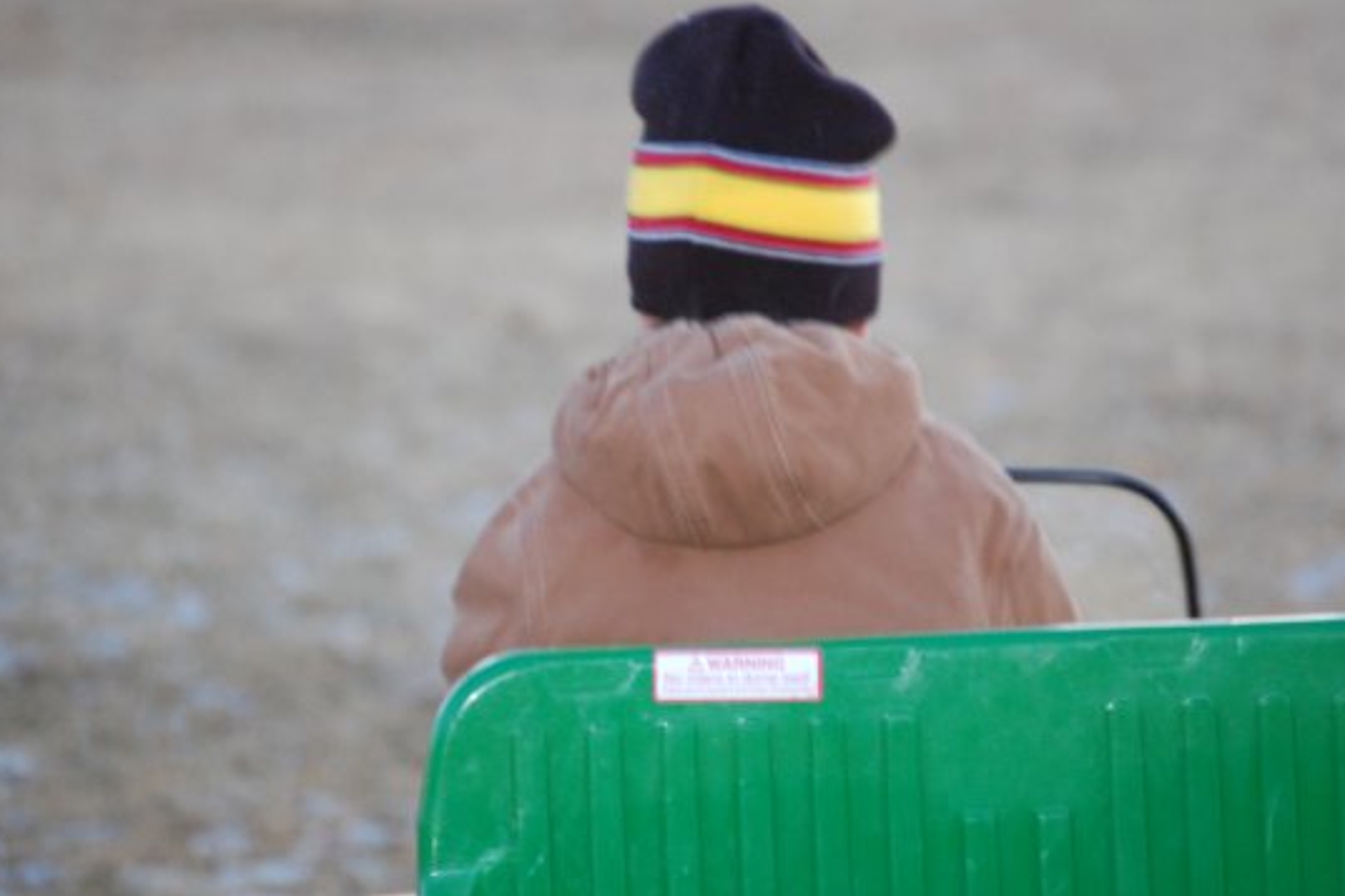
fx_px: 13370
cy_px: 409
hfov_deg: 5.8
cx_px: 708
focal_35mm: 358
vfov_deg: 3.8
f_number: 5.6
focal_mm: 200
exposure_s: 1/60
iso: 1250
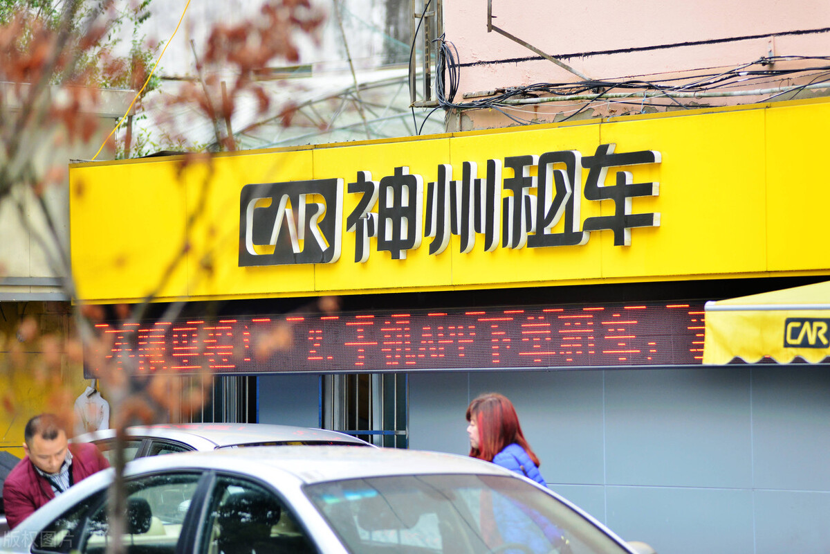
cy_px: 277
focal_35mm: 135
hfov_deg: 15.2
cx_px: 415
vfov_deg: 10.2
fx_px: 3112
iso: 1250
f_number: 2.8
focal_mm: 135
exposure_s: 1/2500
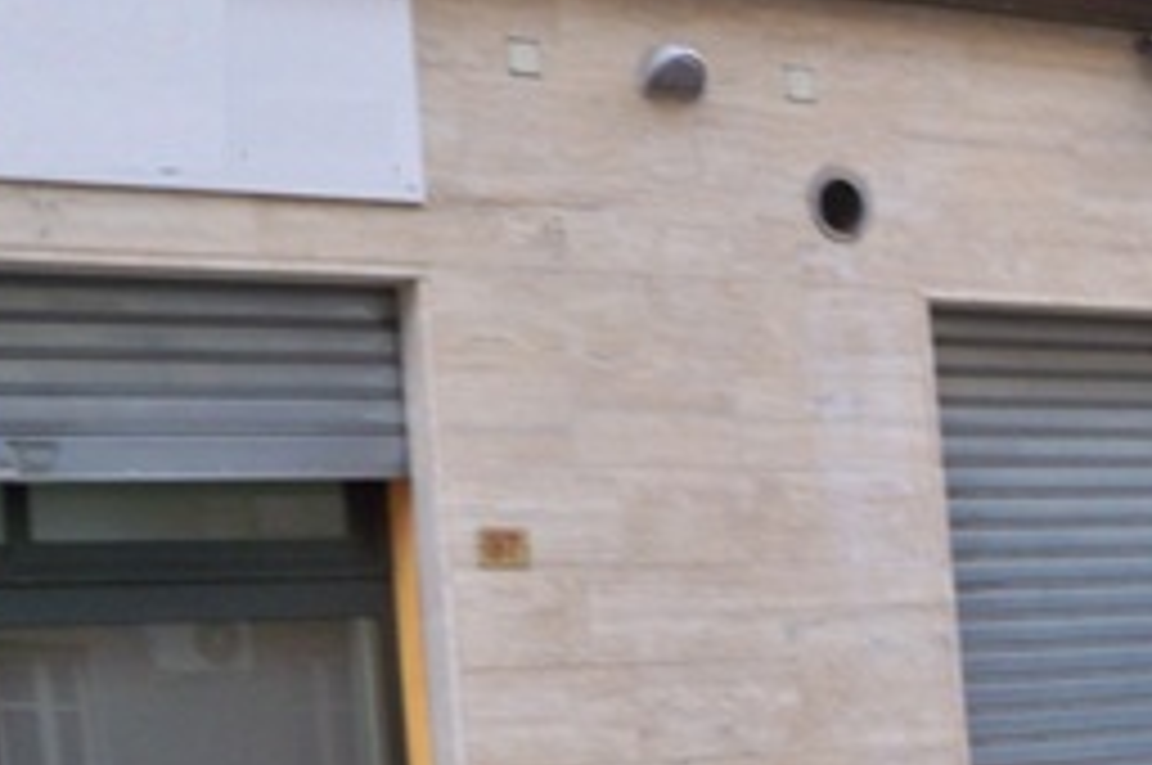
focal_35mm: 95
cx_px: 1145
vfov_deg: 14.3
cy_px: 612
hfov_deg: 20.8
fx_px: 3036
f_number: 3.1
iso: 125
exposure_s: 1/60
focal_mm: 6.3
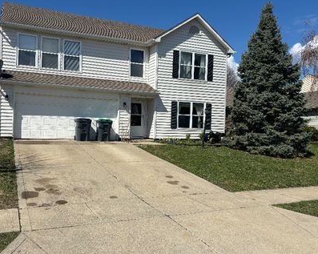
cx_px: 141
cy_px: 130
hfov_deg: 55.6
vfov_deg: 45.7
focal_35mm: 32
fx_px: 301
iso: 50
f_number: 1.6
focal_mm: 5.96
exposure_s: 1/4854
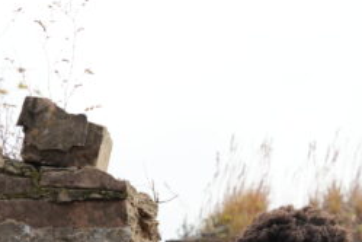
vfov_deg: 8.1
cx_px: 294
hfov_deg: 12.3
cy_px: 341
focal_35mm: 166
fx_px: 1669
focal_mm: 29
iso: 100
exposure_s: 1/400
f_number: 4.5
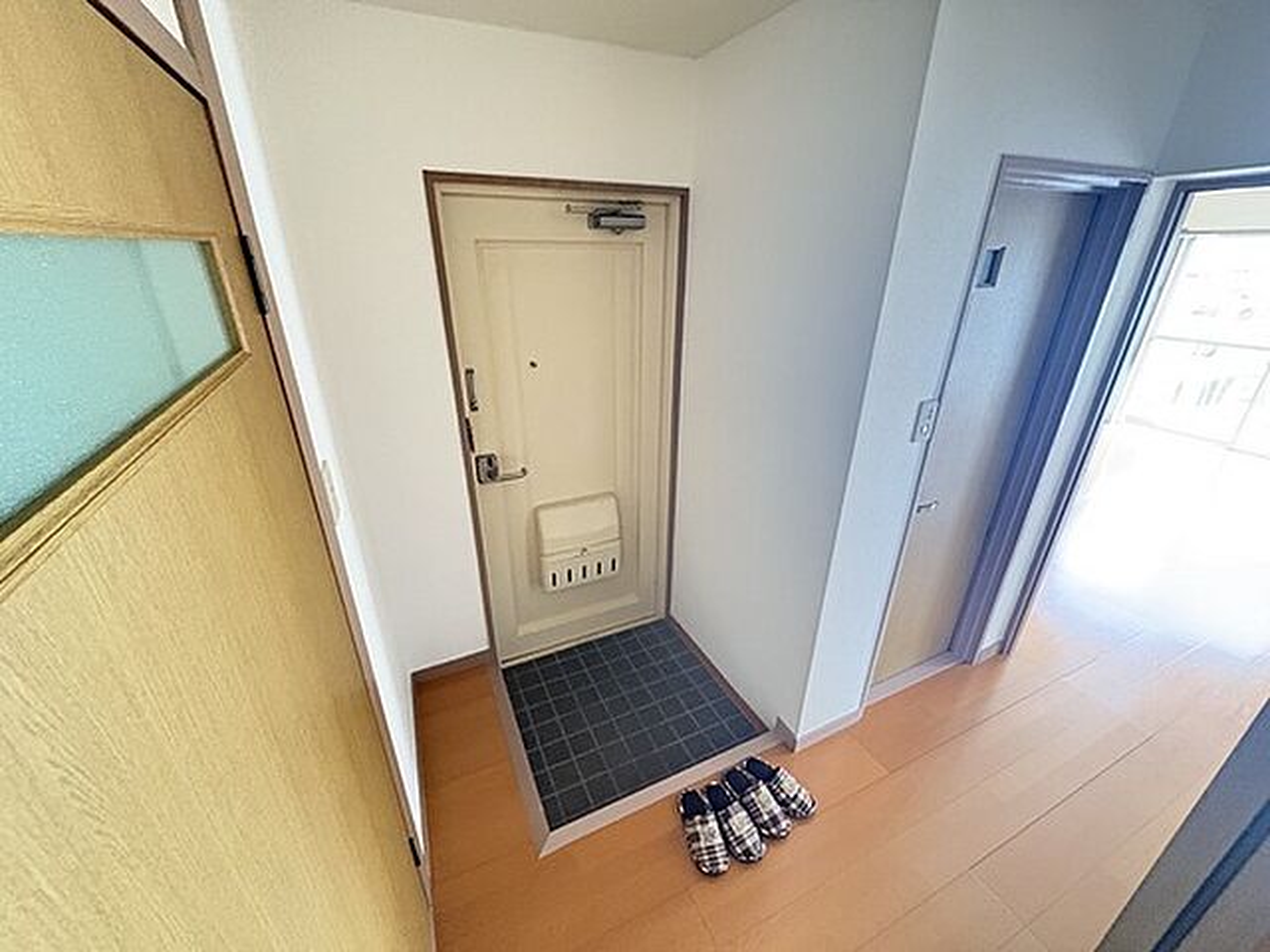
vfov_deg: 85.7
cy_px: 476
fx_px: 514
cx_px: 635
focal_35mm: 14
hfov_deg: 102.1
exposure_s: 1/30
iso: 1000
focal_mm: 2.22
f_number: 2.2
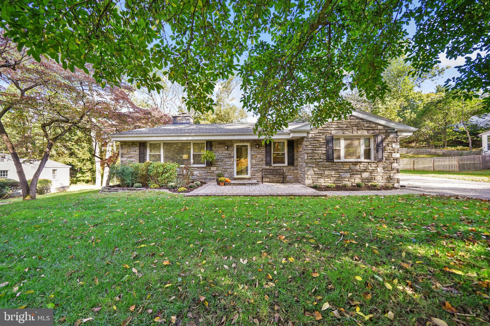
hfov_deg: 112.6
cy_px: 163
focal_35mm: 12
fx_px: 163
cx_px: 245
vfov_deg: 90.0
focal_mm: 12
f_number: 4
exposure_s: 1/60
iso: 100
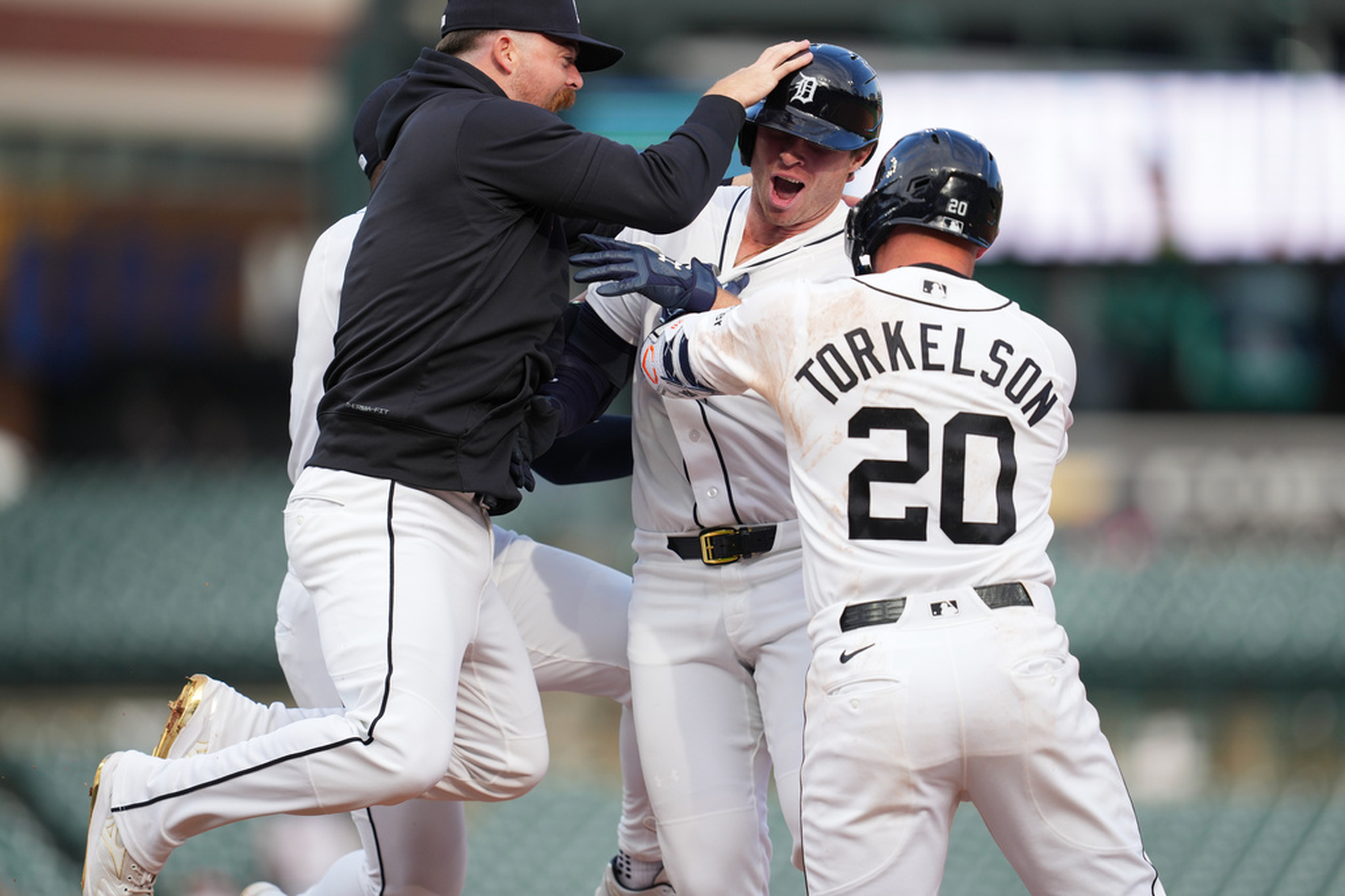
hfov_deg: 5.2
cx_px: 672
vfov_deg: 3.4
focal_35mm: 400
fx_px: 14939
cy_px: 448
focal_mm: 400
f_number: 2.8
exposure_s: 1/2000
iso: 400
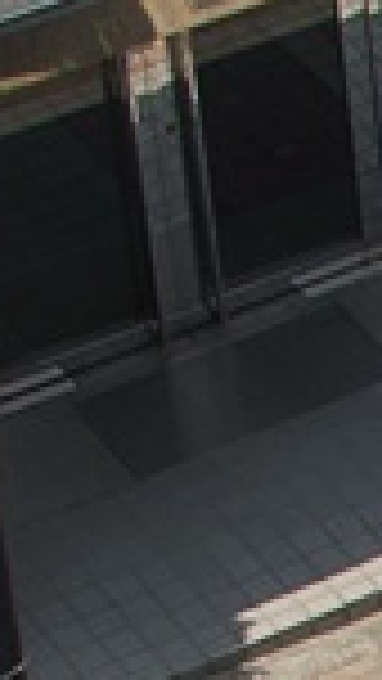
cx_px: 1353
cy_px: 1299
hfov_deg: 4.1
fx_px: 5111
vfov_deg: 7.3
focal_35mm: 284
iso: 400
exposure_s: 1/320
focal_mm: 34
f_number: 11
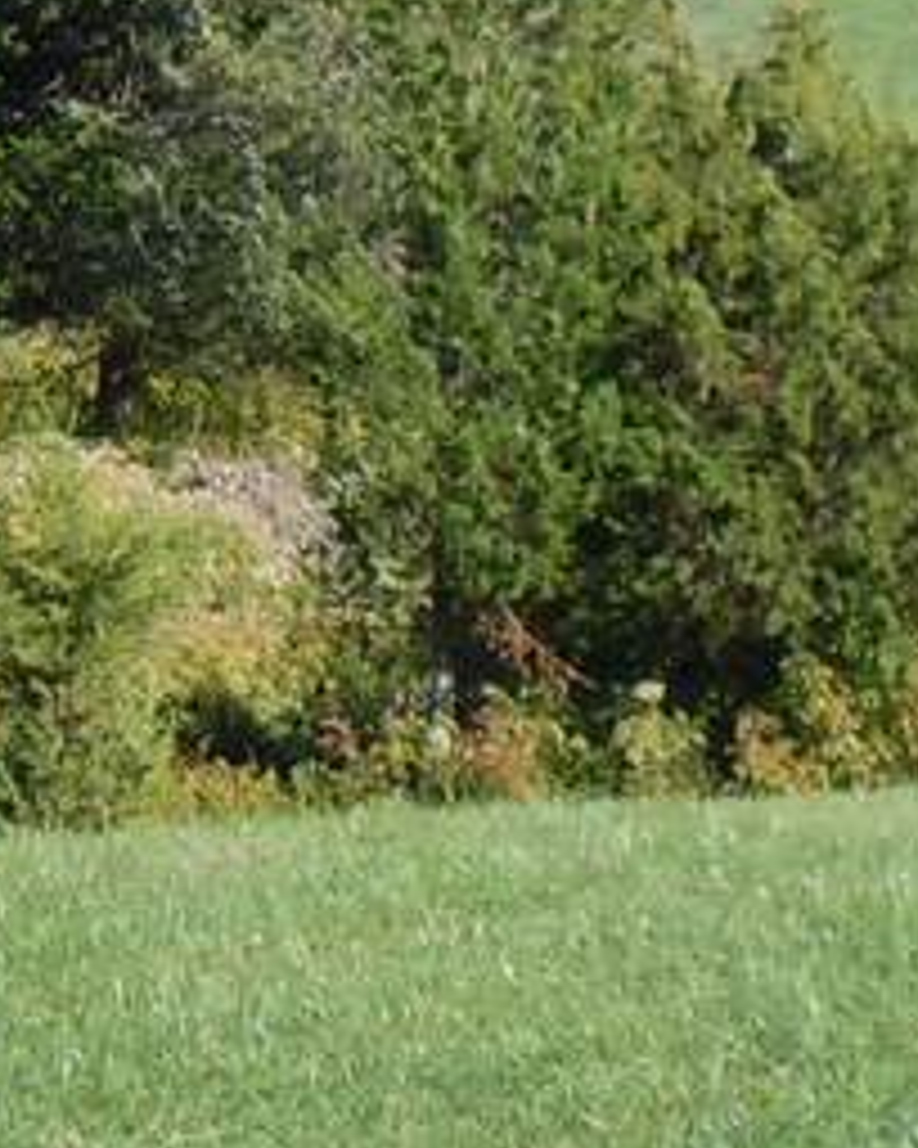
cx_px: 1809
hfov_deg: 3.1
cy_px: -351
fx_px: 16947
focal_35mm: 499
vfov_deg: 3.9
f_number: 4.5
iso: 100
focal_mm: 18.3
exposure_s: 1/320
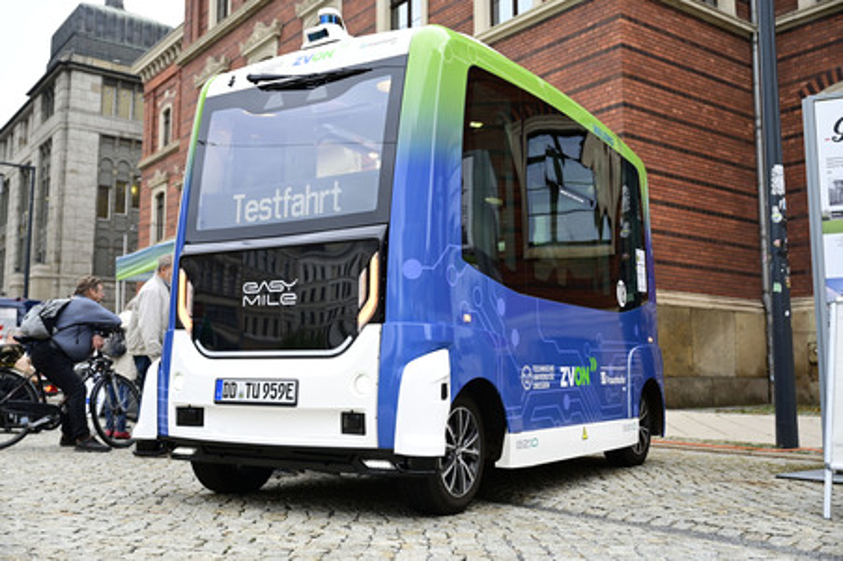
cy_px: 280
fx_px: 866
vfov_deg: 35.9
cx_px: 422
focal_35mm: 37
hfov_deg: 51.9
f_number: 2.8
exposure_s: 1/200
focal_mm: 37
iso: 360
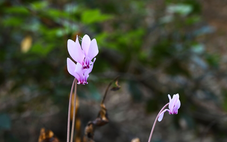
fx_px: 668
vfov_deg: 12.1
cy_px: 110
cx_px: 113
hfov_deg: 19.3
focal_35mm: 108
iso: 125
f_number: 7.1
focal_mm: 70
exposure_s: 1/10
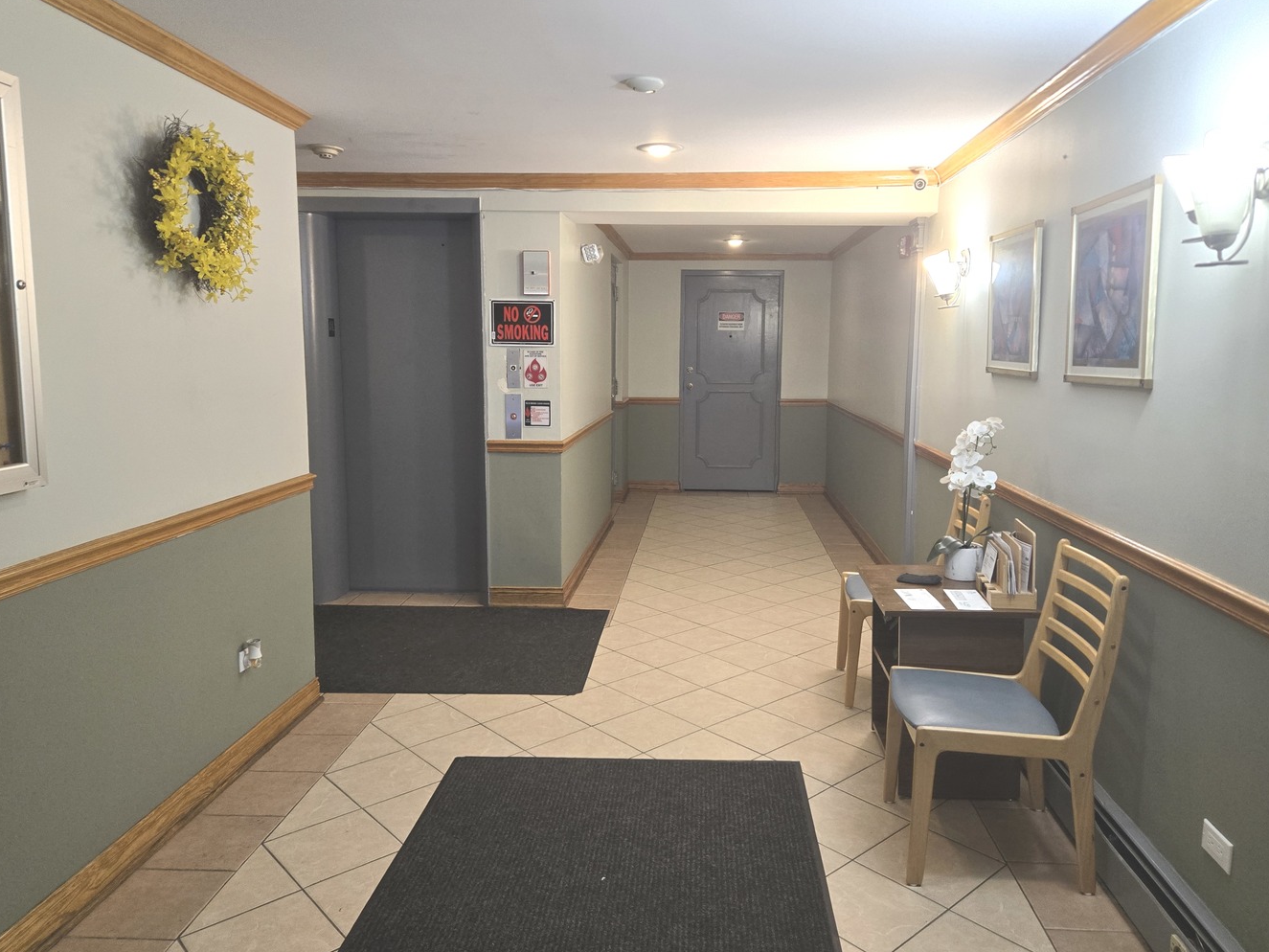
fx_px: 917
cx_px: 669
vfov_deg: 54.9
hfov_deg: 69.3
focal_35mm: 25
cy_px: 458
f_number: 1.8
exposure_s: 1/120
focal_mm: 5.4
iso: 320
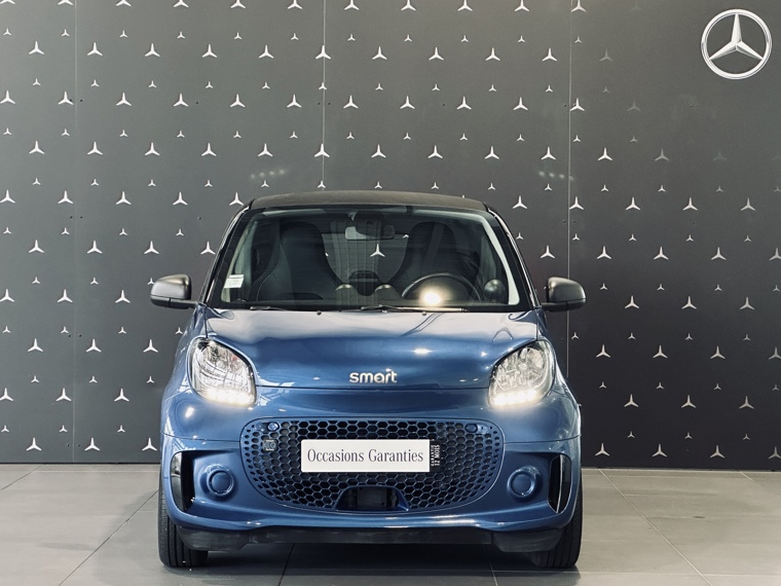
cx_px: 393
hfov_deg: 24.1
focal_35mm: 81
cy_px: 291
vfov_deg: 18.2
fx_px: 1828
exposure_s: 1/58
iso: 640
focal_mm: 9
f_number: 2.8
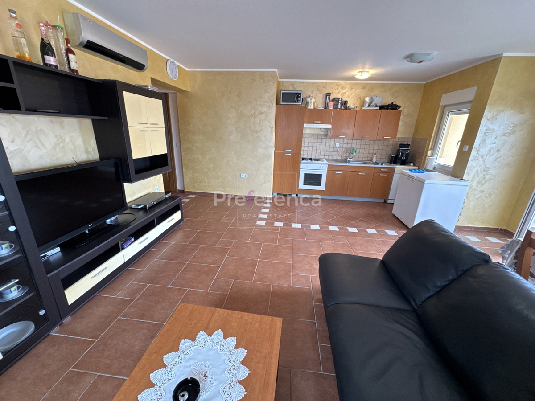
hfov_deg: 102.1
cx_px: 268
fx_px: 216
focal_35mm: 14
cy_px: 200
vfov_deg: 85.7
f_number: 2.2
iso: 200
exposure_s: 1/100
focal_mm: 2.22
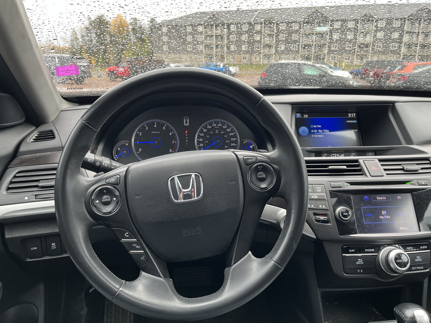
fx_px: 324
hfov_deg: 67.3
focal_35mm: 26
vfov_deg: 53.1
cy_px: 162
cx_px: 216
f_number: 1.6
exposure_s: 1/122
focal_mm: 5.1
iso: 100
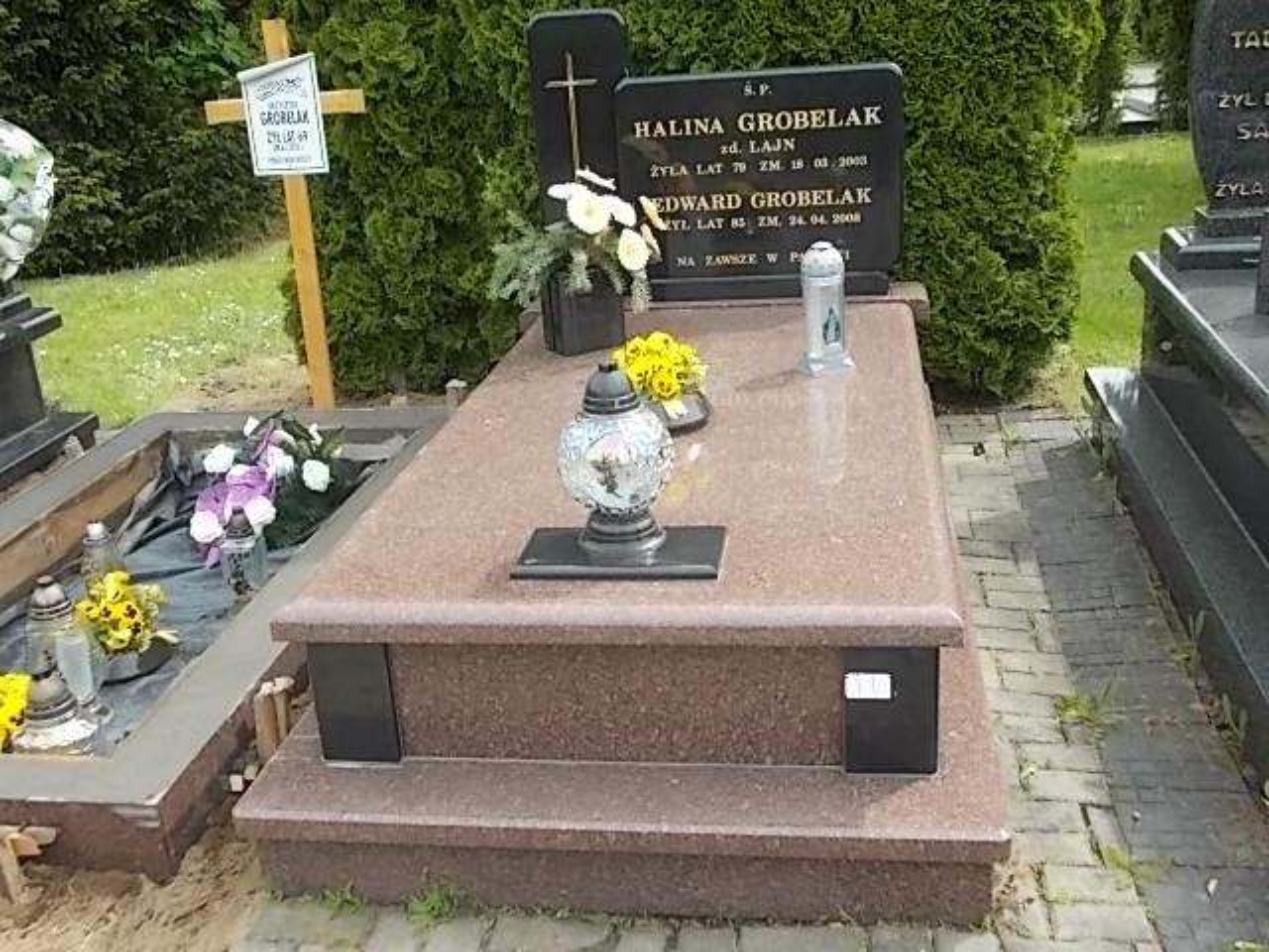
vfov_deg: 37.7
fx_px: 1393
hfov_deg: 49.0
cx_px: 634
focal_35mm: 38
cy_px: 476
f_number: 3.1
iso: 80
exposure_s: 1/250
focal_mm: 5.3
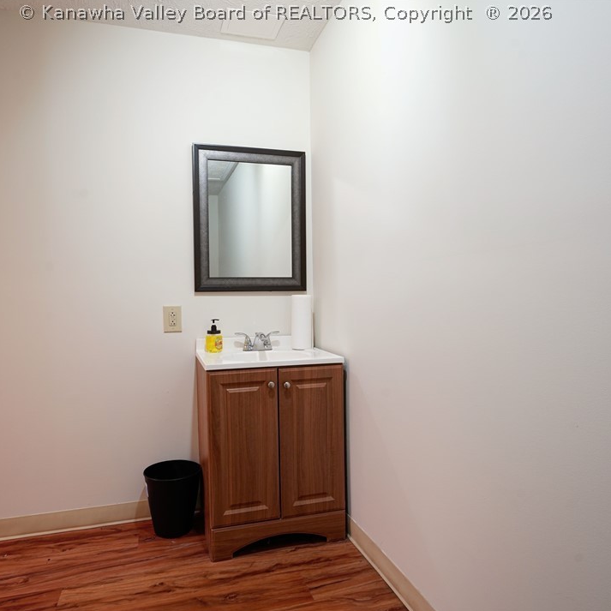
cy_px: 307
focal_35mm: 22
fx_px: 447
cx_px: 285
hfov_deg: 68.6
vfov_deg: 68.7
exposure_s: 1/4
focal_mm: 17.3
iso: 500
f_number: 9
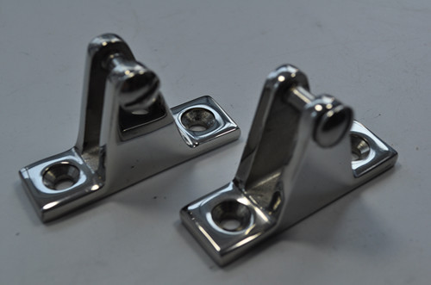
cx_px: 216
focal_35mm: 54
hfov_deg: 36.9
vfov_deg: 24.9
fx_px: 645
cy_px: 142
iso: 200
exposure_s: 1/100
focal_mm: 36
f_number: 8
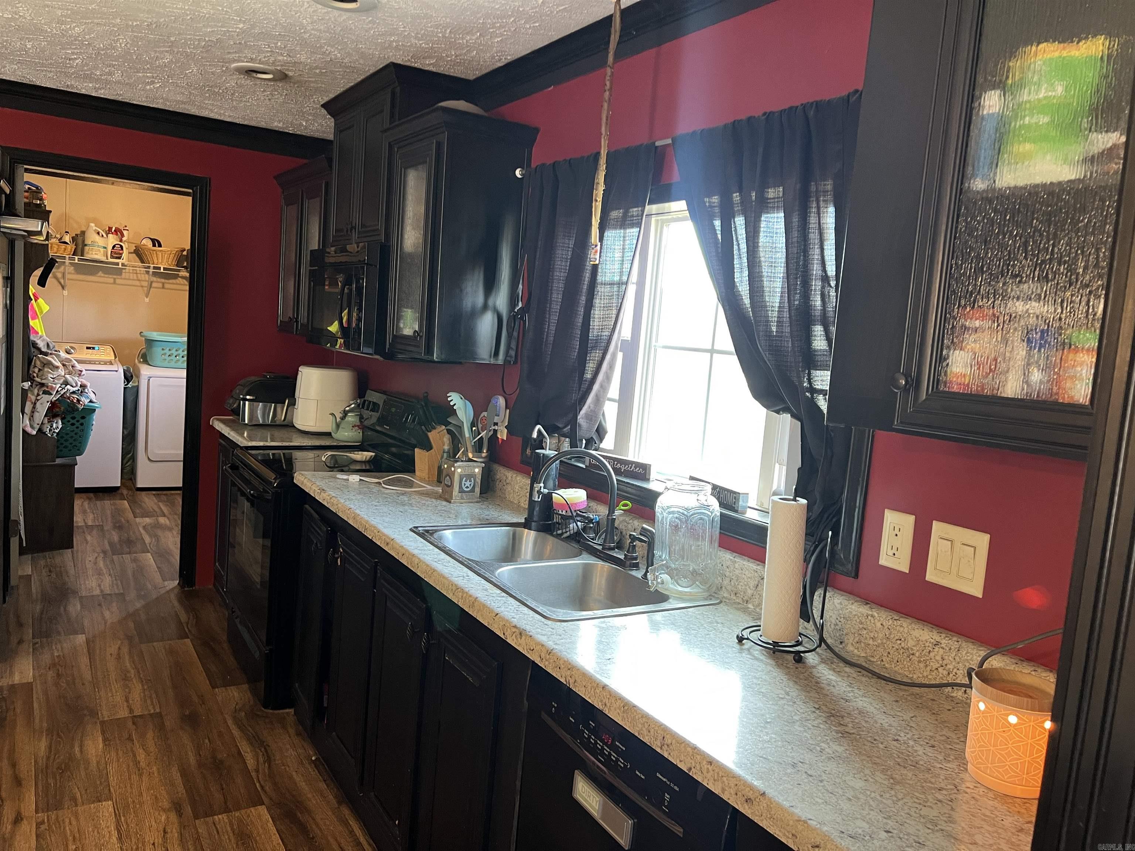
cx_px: 568
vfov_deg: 53.1
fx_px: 852
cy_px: 426
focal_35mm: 26
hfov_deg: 67.3
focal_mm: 5.7
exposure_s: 1/60
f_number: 1.5
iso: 200
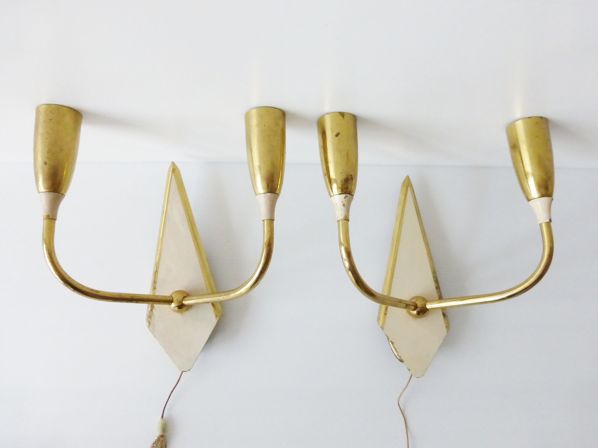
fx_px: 432
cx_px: 299
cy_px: 224
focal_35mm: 25
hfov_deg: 69.4
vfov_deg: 54.9
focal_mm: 4.3
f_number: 3.3
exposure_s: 1/125
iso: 640
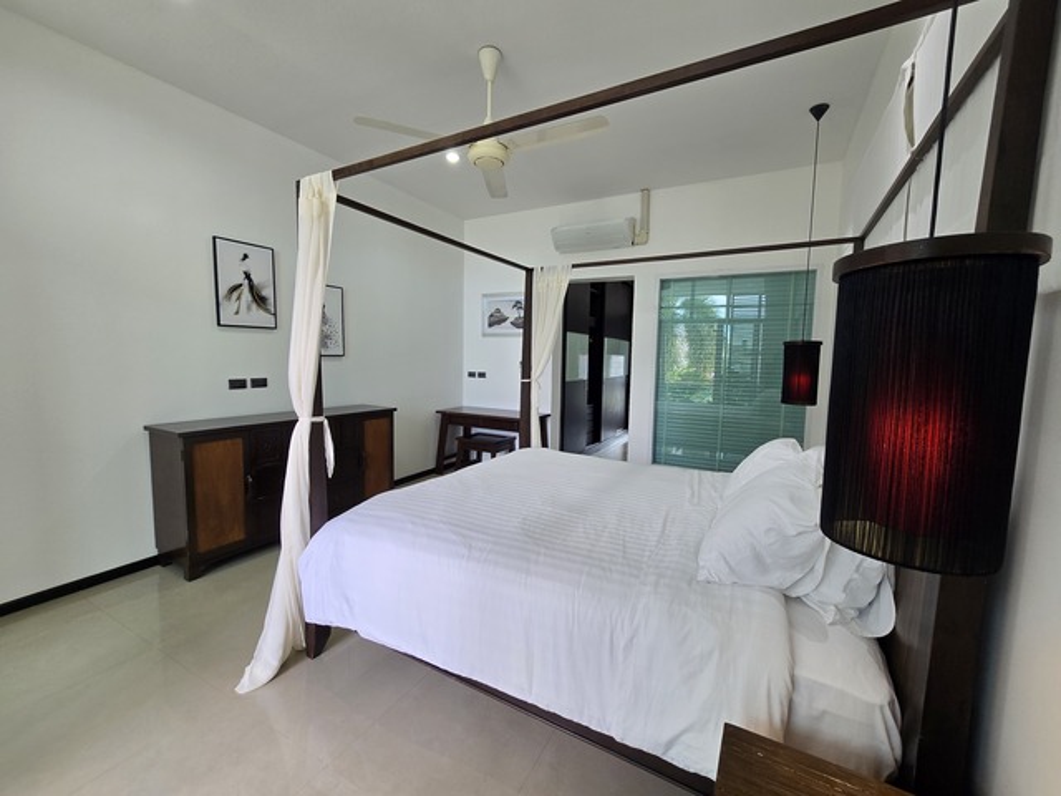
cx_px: 530
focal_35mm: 13
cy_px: 398
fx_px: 398
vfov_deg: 89.9
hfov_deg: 106.2
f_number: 2.2
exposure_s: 1/100
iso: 64
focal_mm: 2.2
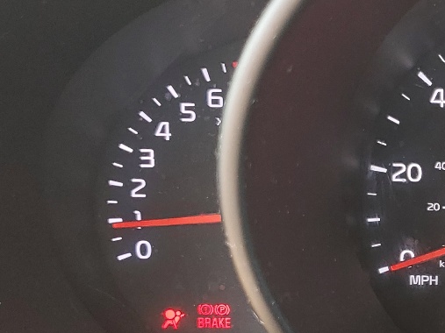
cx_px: 562
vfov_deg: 17.9
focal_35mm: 82
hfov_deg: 21.7
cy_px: 245
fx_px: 1054
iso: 50
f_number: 1.5
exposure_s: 1/60.2
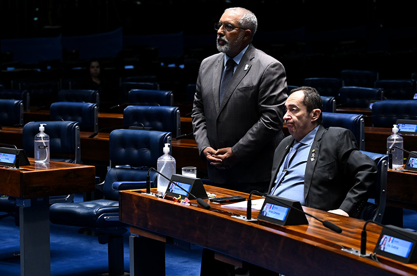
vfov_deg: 13.0
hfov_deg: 19.5
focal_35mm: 105
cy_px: 138
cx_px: 208
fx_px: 1214
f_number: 4
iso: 2000
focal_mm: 70
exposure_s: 1/200
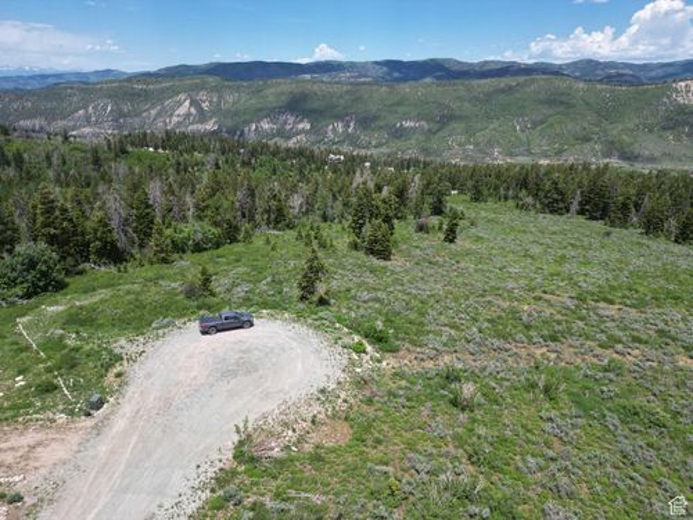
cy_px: 260
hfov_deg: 71.6
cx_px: 346
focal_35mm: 24
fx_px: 480
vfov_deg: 56.8
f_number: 1.7
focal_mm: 6.72
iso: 110
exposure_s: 1/2500
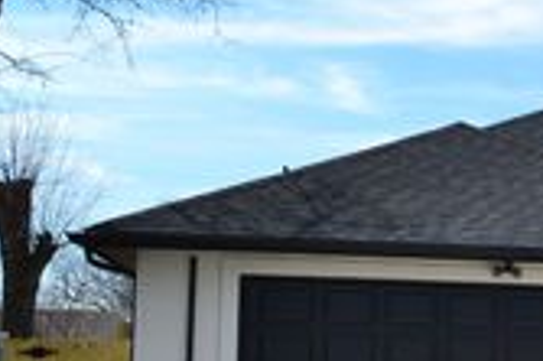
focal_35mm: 81
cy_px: 291
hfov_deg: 22.5
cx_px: 702
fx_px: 1221
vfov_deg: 16.7
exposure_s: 1/500
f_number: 11
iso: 360
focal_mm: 18
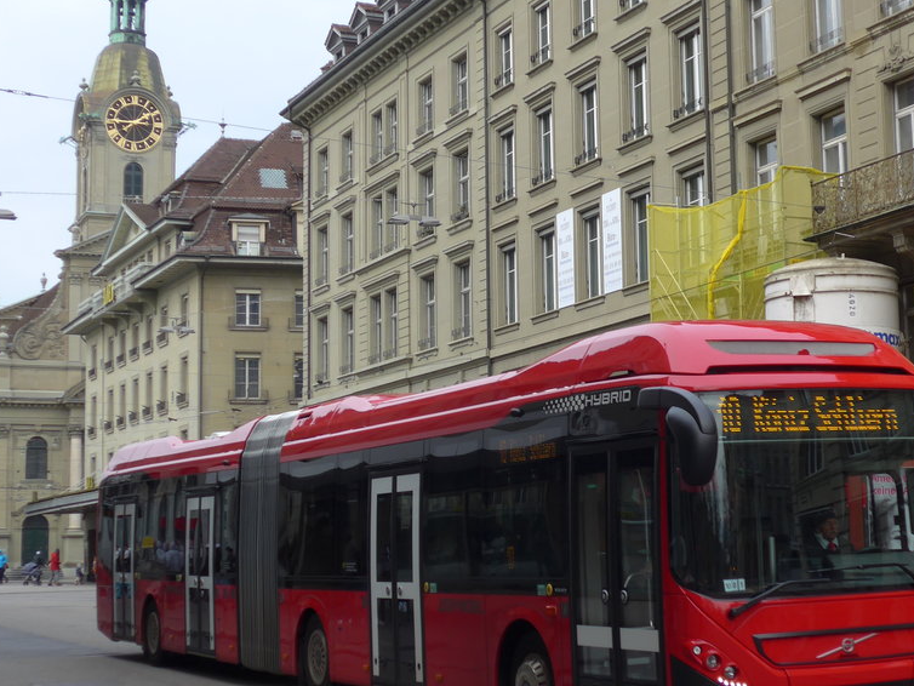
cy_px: 320
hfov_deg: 27.7
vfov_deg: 21.0
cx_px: 554
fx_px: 1849
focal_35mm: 70
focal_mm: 9
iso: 80
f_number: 2.8
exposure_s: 1/320
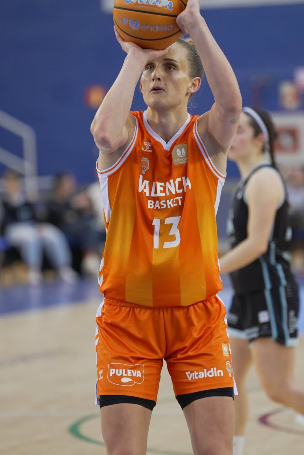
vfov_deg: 8.2
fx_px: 3162
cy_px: 228
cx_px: 152
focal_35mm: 250
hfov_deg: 5.5
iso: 3200
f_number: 2.8
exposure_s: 1/1000
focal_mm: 167
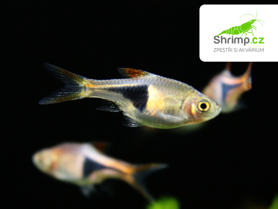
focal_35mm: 36
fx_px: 289
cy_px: 104
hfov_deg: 51.4
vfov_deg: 39.7
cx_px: 139
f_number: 3.2
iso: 80
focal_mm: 6
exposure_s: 1/40
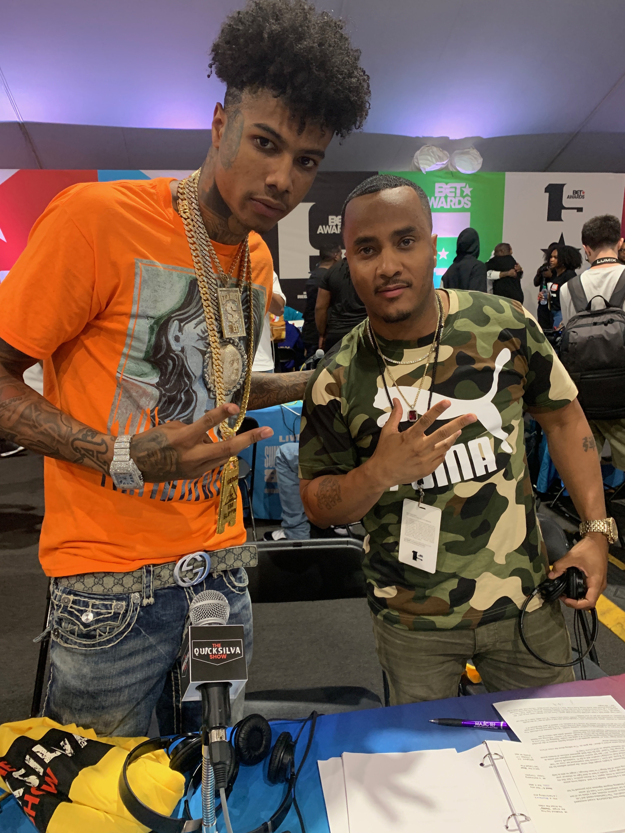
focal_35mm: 26
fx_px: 626
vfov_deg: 67.3
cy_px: 416
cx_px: 312
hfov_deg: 53.1
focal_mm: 4.25
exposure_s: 1/50
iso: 400
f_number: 1.8
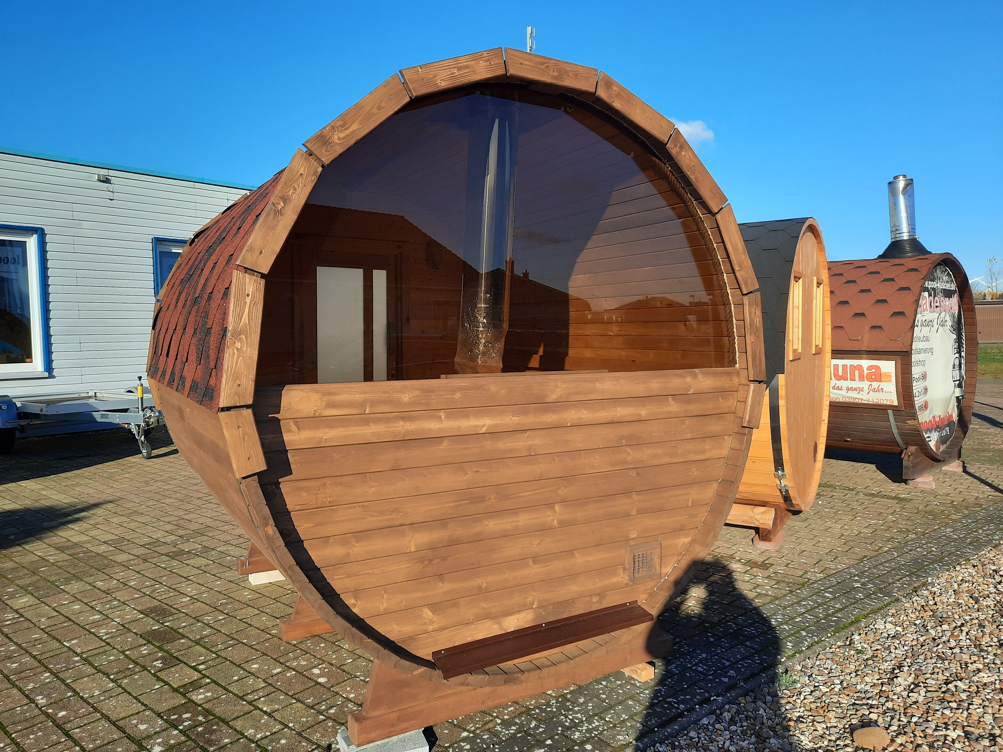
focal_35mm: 25
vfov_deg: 54.9
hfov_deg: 69.4
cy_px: 376
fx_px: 724
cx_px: 502
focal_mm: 4.6
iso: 32
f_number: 2
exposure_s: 1/1042
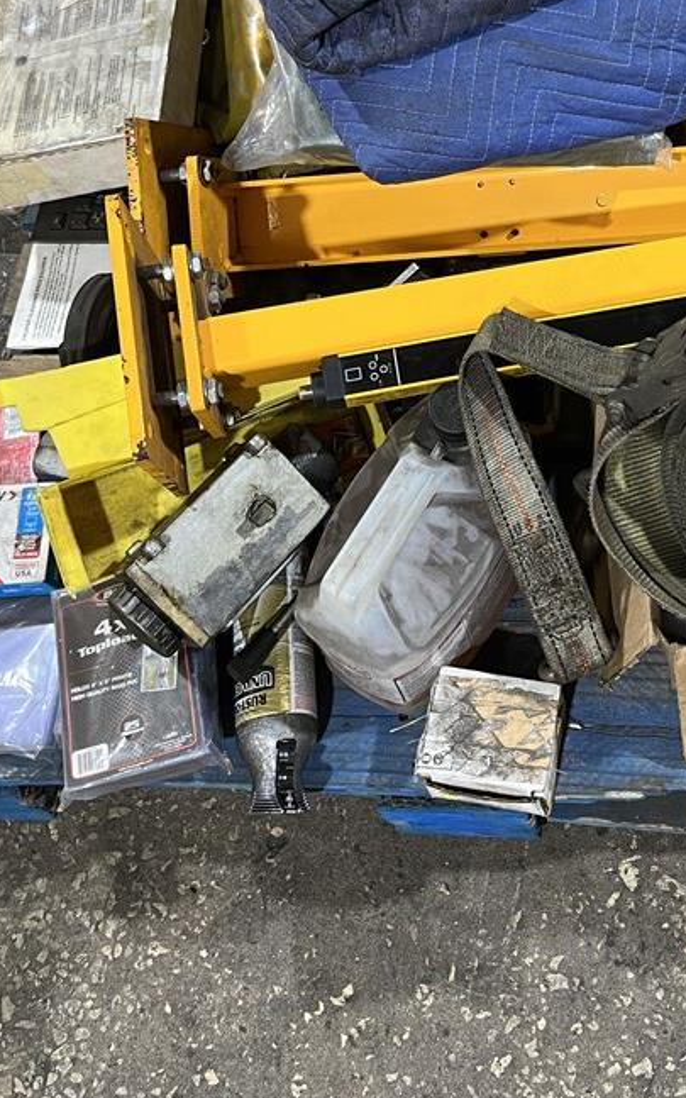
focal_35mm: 48
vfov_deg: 40.0
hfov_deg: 26.4
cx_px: 542
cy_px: 210
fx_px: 1436
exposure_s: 1/60
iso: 125
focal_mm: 5.1
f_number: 1.6
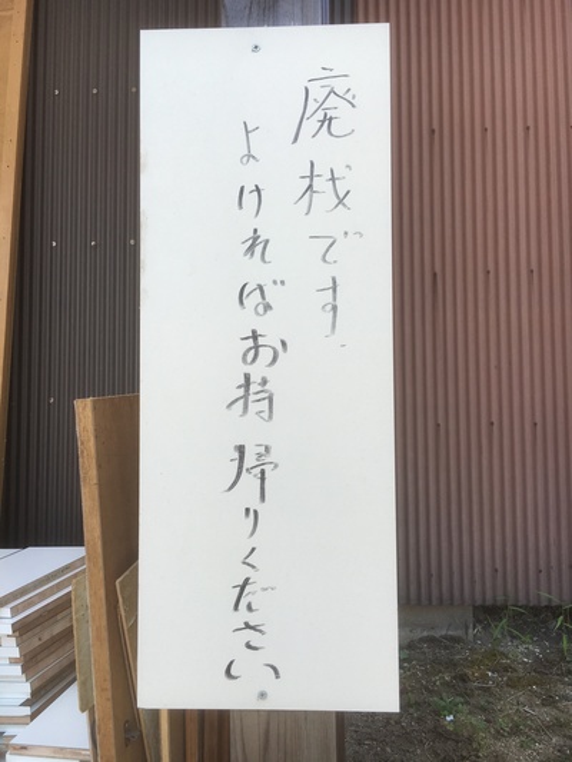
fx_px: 639
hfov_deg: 48.2
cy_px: 381
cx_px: 286
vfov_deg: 61.6
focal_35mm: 29
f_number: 2.2
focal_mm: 4.15
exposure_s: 1/427
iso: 25
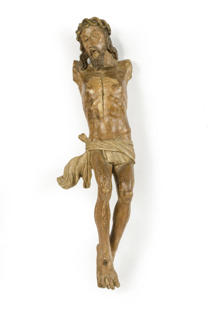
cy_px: 157
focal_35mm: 57
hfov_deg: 23.7
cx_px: 104
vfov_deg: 35.1
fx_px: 496
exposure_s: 1/200
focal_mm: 38
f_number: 20
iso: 100
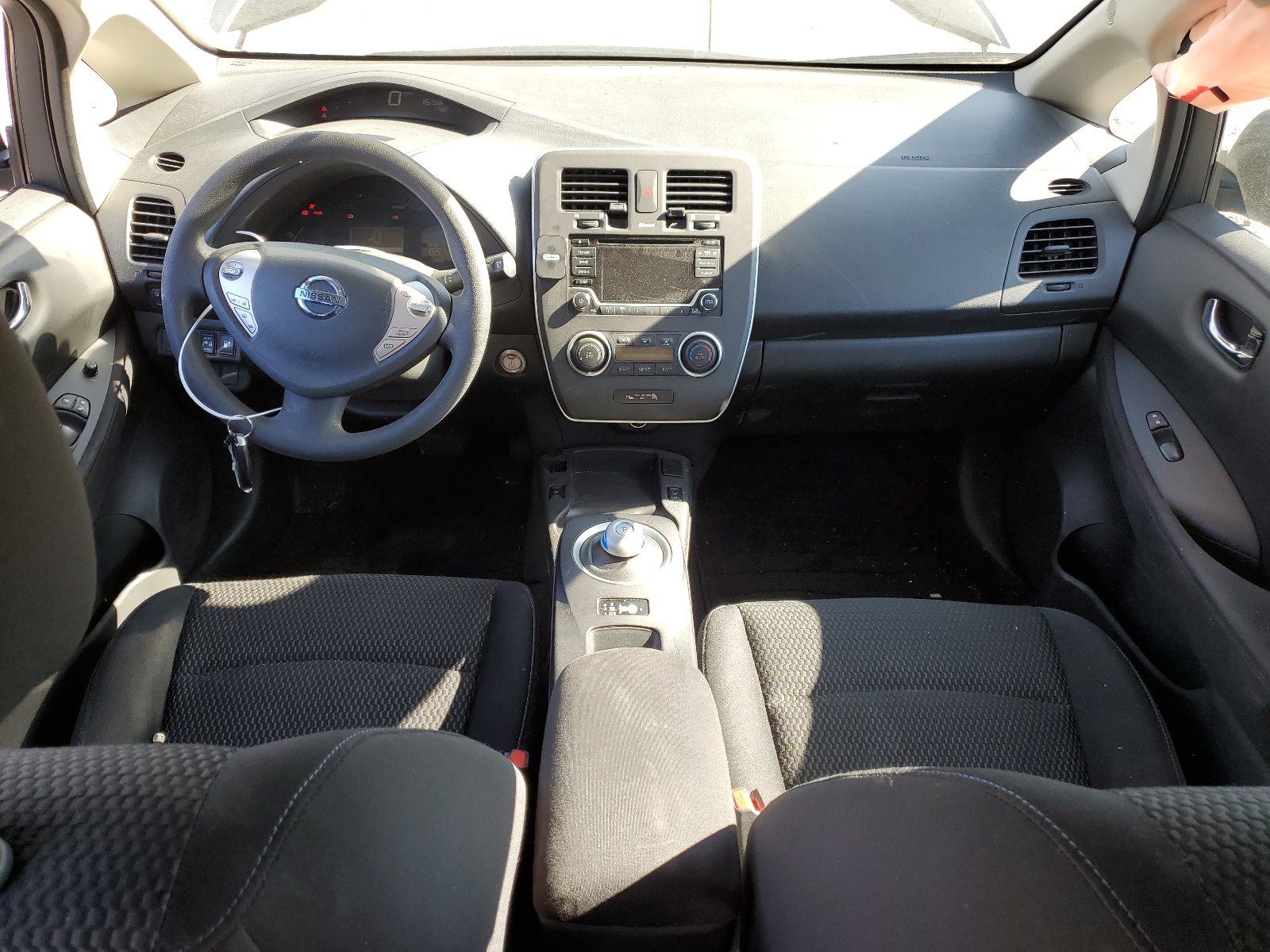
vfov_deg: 53.1
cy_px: 476
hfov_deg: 67.3
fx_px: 954
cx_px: 635
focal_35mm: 26
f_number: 1.5
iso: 50
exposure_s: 1/192
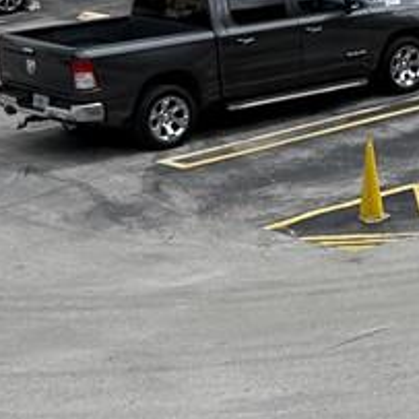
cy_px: -19
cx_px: 852
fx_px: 2287
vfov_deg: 10.4
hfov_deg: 9.7
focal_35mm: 167
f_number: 1.78
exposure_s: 1/6711
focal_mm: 6.76
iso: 80
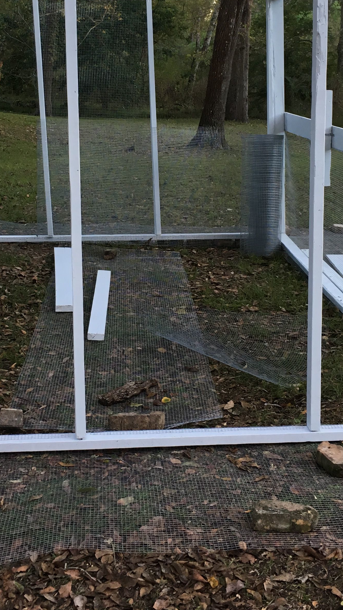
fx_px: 873
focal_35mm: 54
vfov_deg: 38.2
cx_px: 132
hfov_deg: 22.2
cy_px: 225
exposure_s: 1/40
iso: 25
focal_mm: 4.15
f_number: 2.2
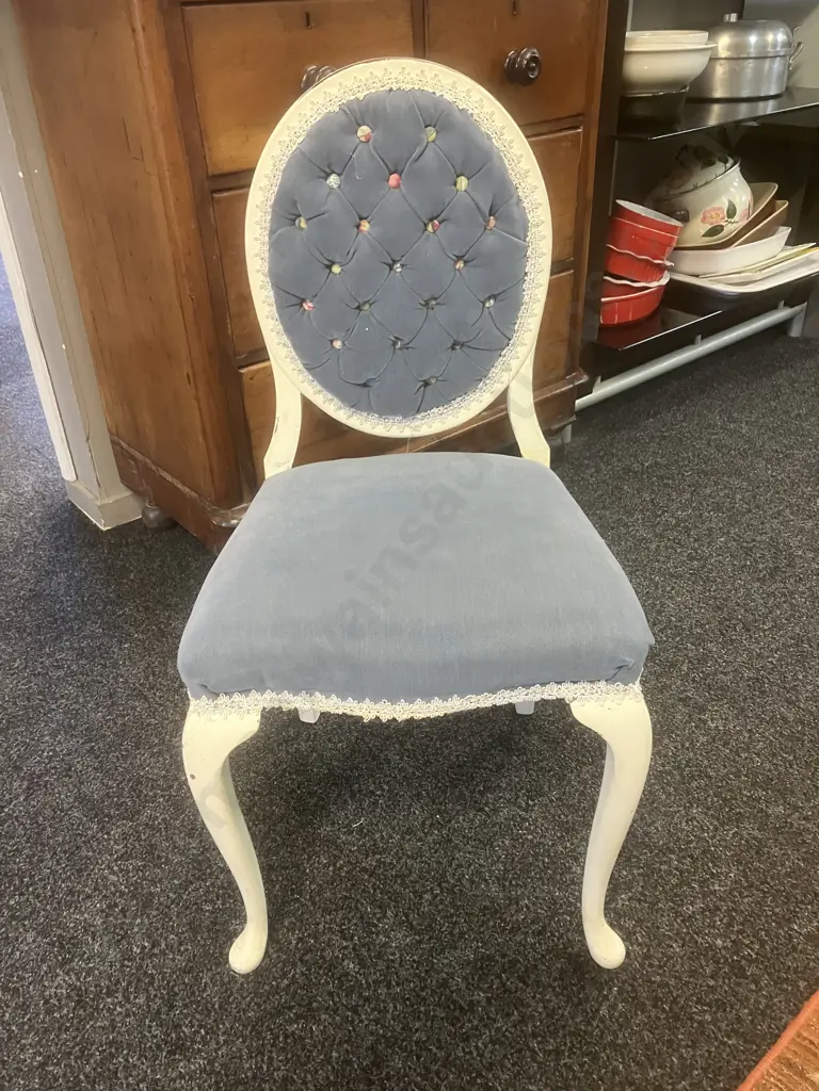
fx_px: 883
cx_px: 410
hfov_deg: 49.7
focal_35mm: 28
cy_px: 546
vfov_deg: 63.4
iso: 320
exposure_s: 1/50
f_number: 1.8
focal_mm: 3.99
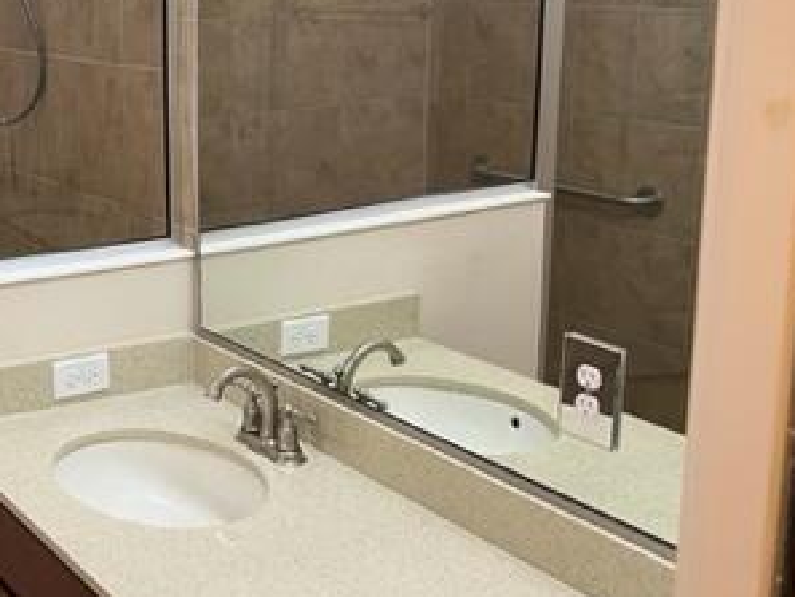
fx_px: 1287
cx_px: -48
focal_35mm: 56
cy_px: 238
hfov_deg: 31.1
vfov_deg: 26.1
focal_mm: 5.7
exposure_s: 1/60
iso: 100
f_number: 1.5
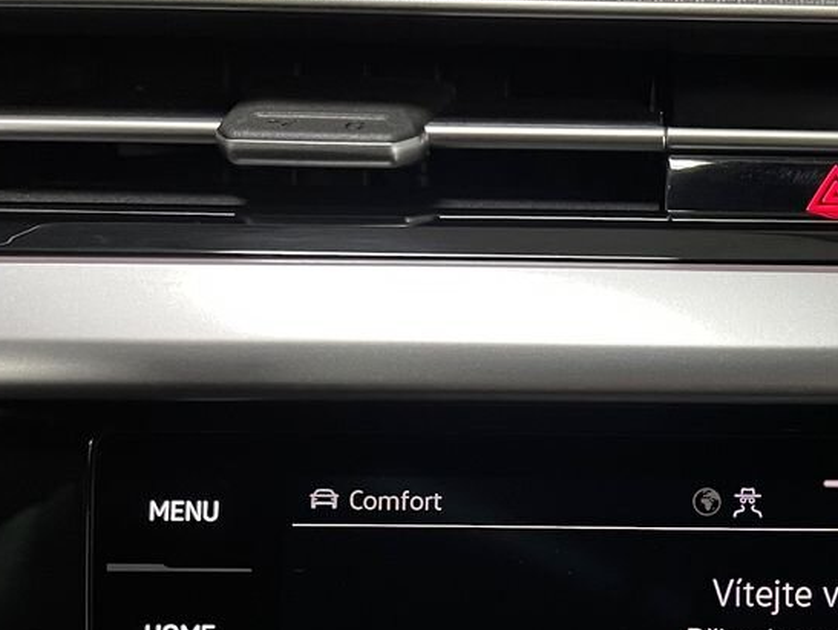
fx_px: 1381
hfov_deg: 31.4
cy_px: 642
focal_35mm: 57
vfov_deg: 24.4
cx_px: 826
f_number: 1.5
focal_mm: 5.7
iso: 500
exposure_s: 1/28
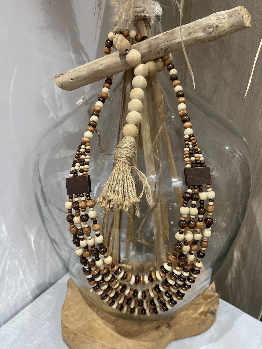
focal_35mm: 25
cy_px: 174
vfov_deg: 69.4
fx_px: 252
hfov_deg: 54.9
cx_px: 131
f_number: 1.6
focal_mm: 5.1
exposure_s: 1/51
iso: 100
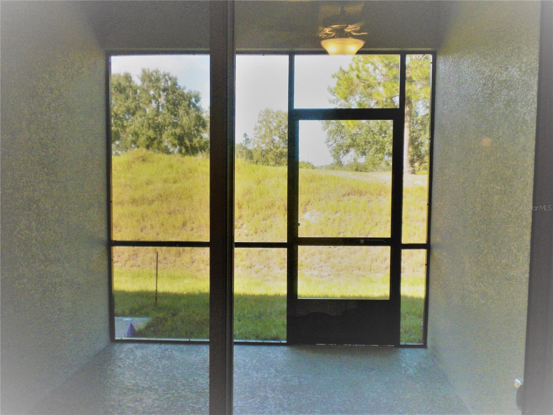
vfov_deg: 38.7
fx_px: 591
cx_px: 276
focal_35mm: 37
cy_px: 208
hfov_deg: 50.1
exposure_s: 1/346
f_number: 3.5
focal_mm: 6.6
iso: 263
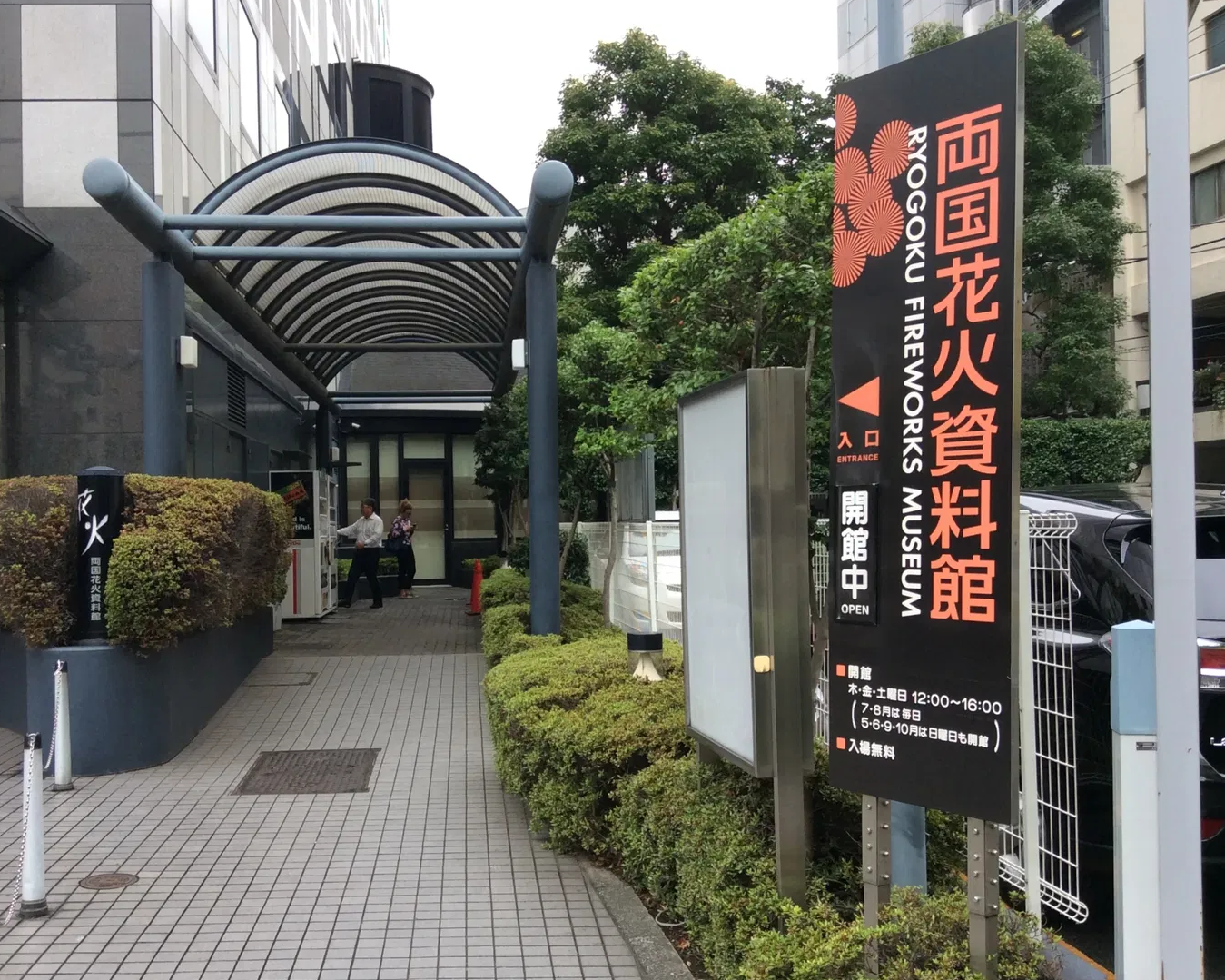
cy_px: 508
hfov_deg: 49.0
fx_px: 1341
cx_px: 531
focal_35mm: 37
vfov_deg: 40.1
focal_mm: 3.3
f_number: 2.4
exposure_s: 1/266
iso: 32
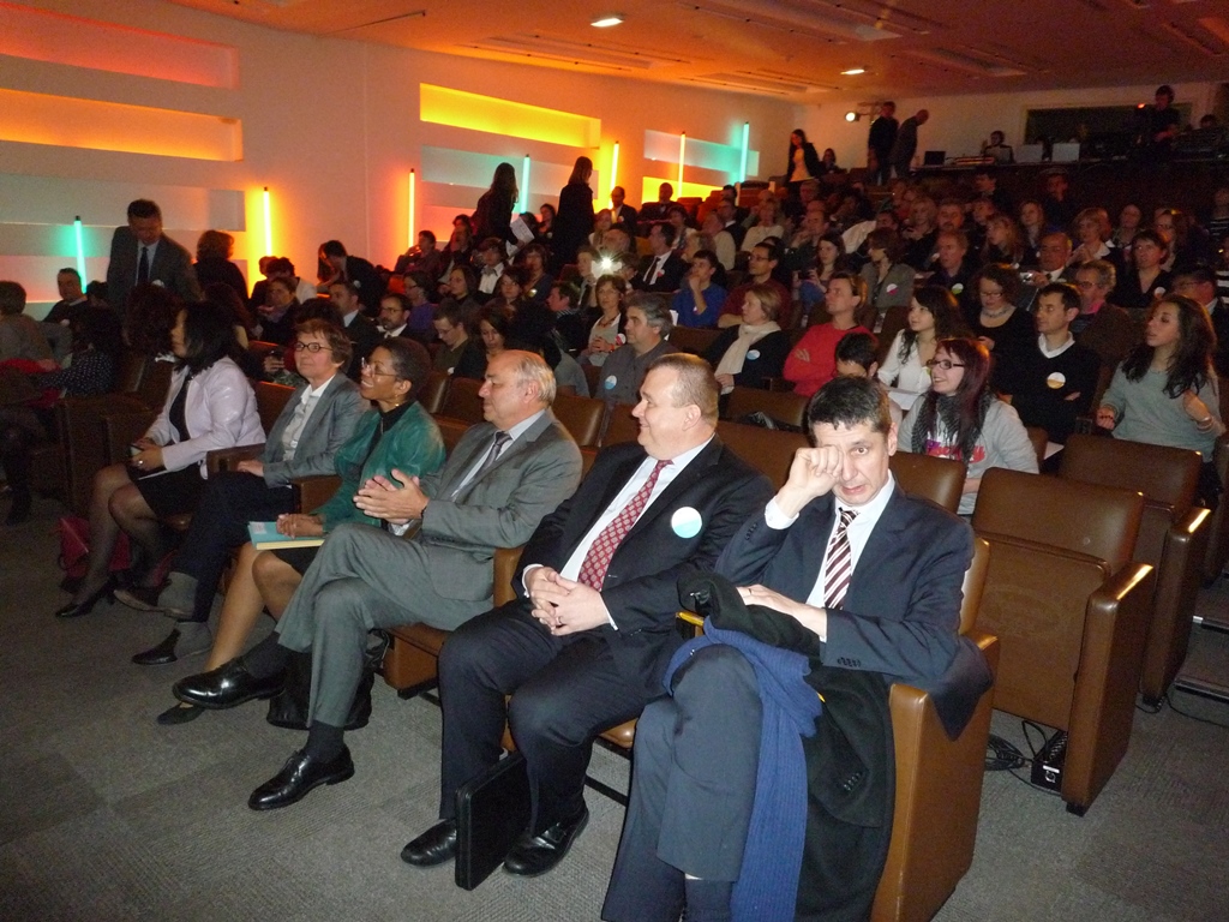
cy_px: 461
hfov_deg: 69.4
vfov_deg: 54.9
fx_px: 888
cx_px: 614
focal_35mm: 25
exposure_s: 1/30
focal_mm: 4.4
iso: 500
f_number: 2.8
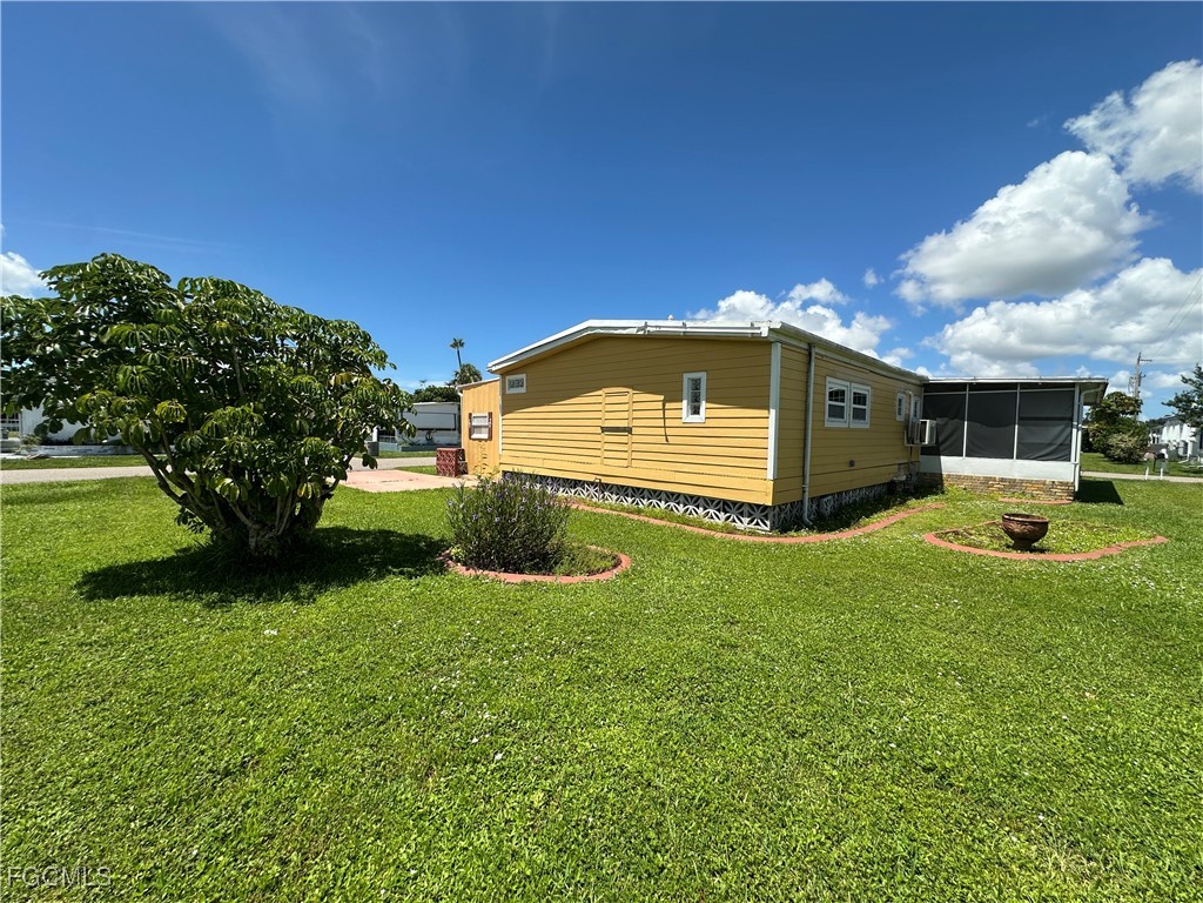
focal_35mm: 14
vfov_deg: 85.7
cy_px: 452
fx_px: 487
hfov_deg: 102.1
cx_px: 602
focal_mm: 2.22
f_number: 2.2
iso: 50
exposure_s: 1/2174
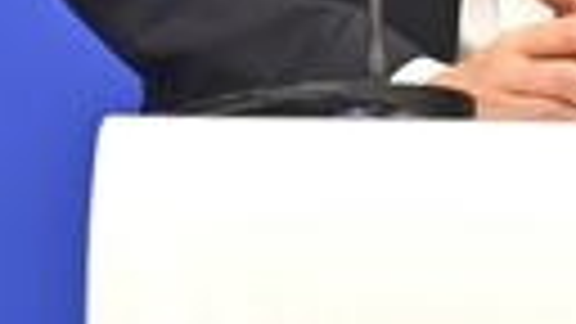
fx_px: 6735
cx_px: 486
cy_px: -414
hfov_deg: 4.9
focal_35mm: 441
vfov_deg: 2.7
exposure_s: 1/800
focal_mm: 135
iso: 5000
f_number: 2.8
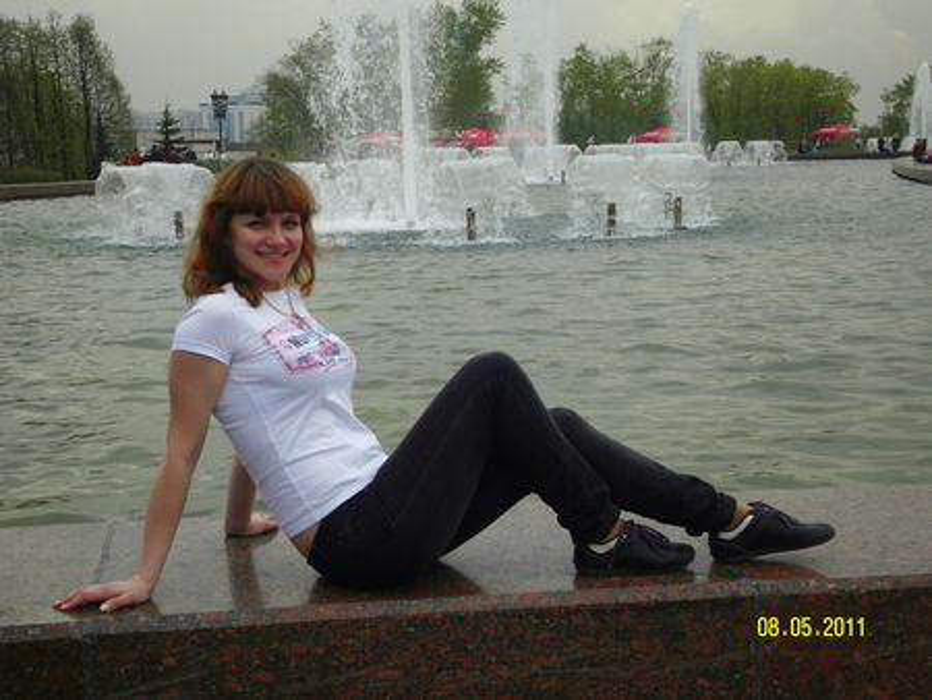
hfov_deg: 30.3
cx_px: 466
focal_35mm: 64
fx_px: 1724
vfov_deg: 23.0
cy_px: 350
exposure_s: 1/500
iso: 80
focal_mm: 11.3
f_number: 4.8
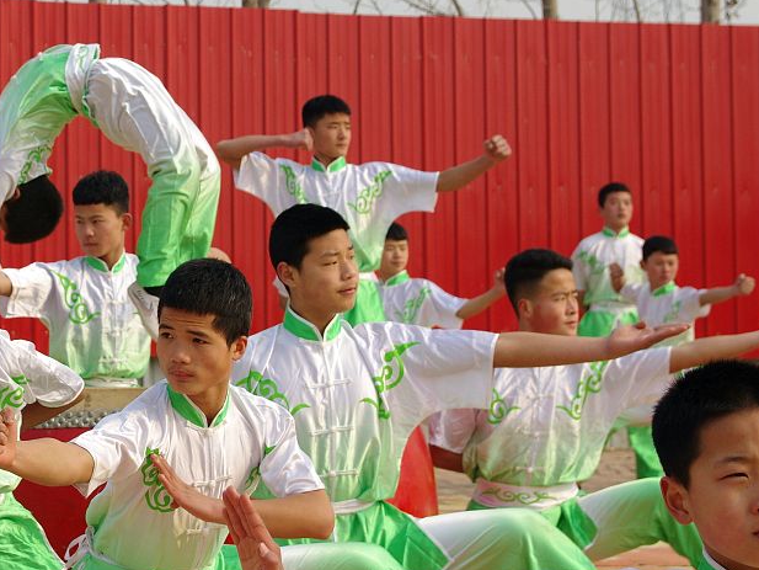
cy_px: 270
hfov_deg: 19.2
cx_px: 138
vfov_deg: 14.7
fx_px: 2215
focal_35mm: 101
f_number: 5
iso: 200
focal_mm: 36
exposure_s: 1/800
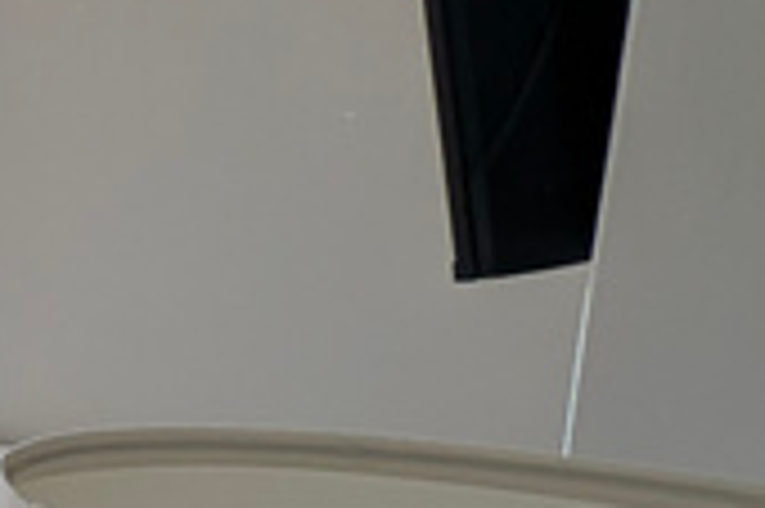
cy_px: 256
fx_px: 1592
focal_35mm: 75
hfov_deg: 15.0
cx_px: -1084
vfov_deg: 18.1
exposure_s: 1/60
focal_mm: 2.23
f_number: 1.95
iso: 53
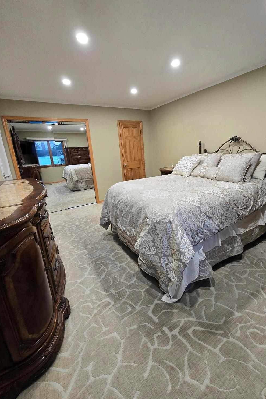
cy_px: 202
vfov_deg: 104.2
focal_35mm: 14
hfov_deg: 81.1
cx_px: 143
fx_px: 155
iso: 320
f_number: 2.2
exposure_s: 1/60.2
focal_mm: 2.2
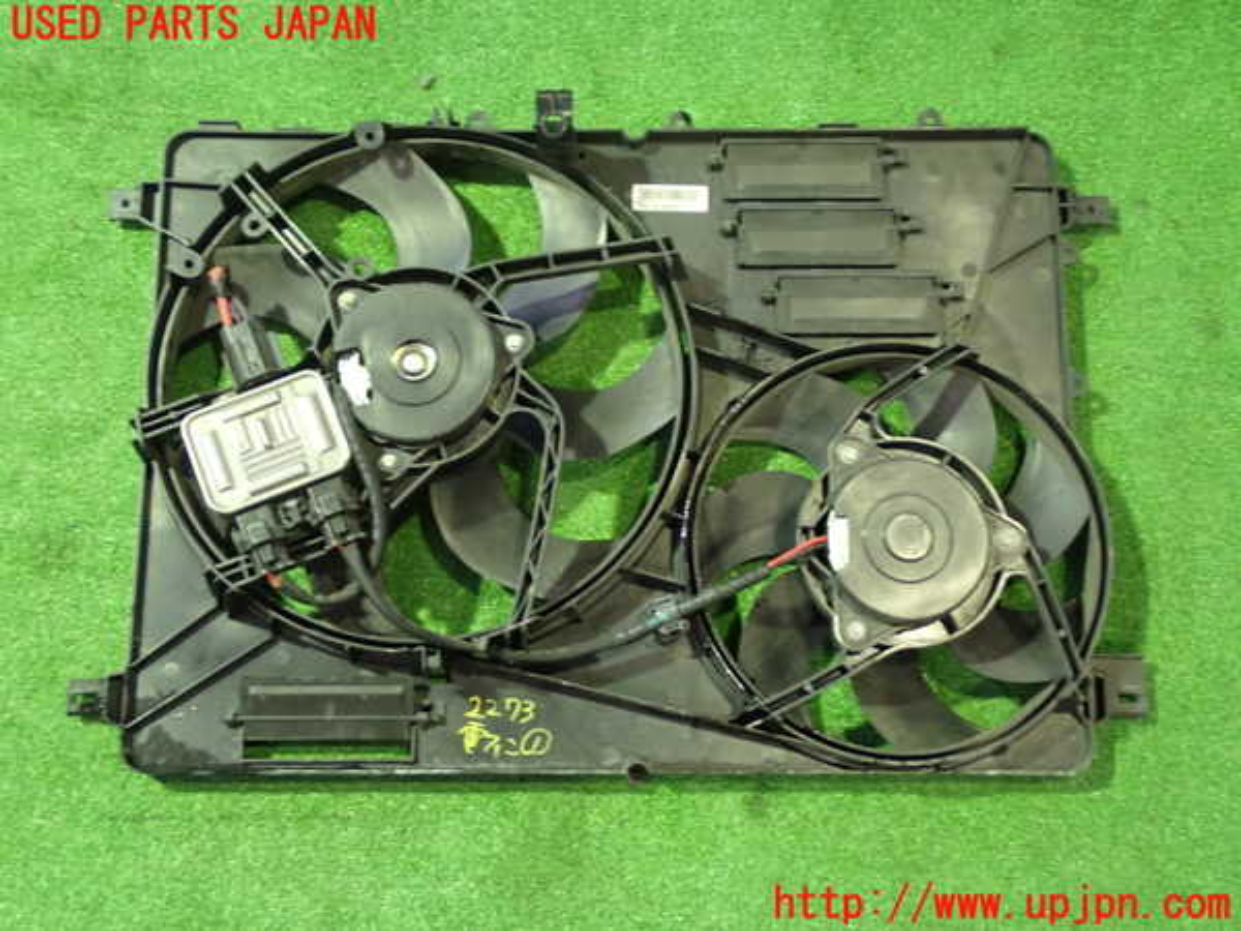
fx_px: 1470
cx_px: 620
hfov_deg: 45.8
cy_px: 466
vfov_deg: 35.1
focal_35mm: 41
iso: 800
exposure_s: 1/20
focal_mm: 7.31
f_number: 2.8
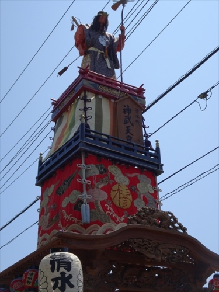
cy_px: 146
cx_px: 110
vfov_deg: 35.5
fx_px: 456
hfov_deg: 27.0
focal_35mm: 54
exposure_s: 1/800
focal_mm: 9.18
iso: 80
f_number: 4.5
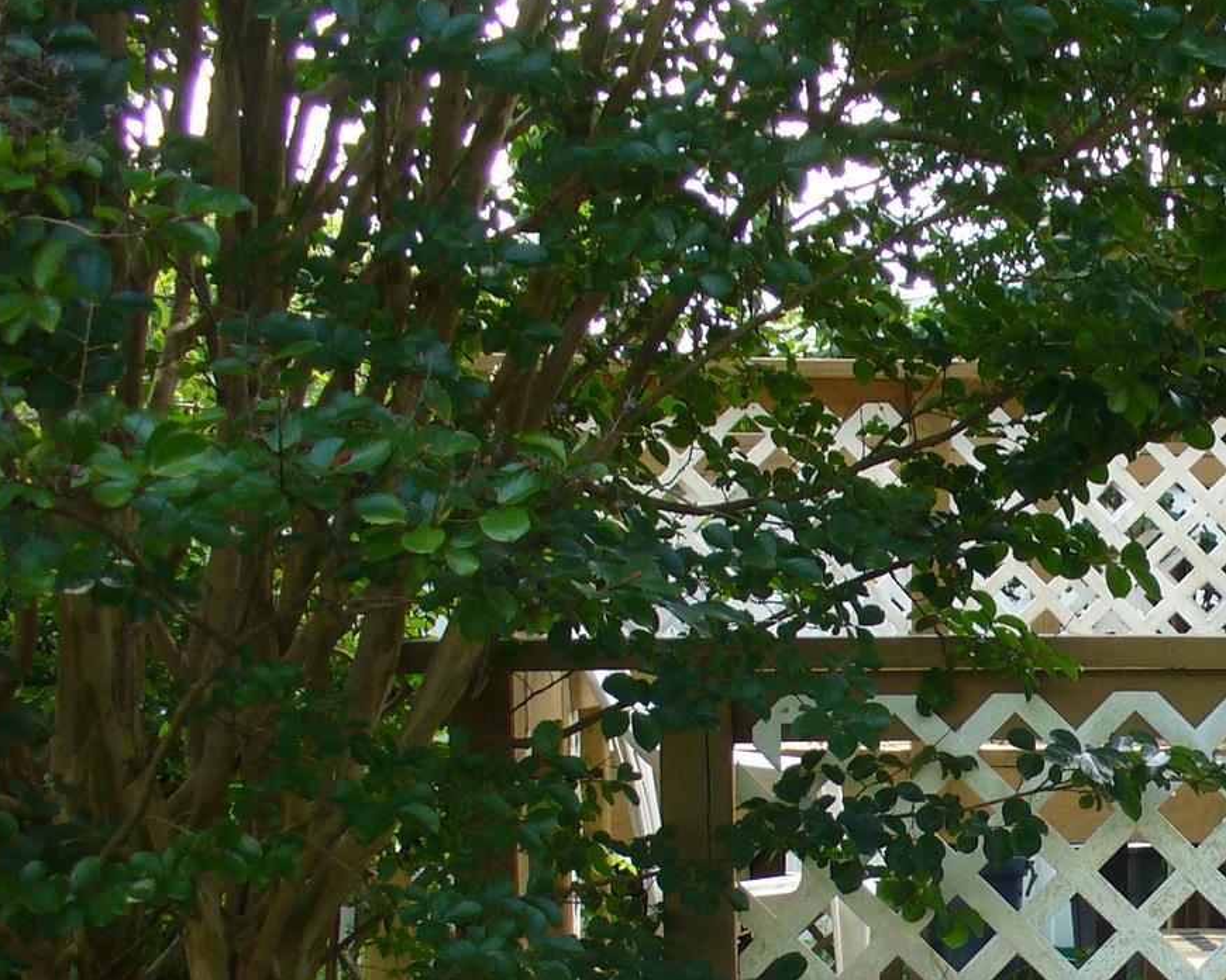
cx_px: 1363
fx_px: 3084
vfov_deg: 17.9
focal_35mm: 85
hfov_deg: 21.3
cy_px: 825
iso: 80
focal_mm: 6.1
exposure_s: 1/160
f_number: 2.8
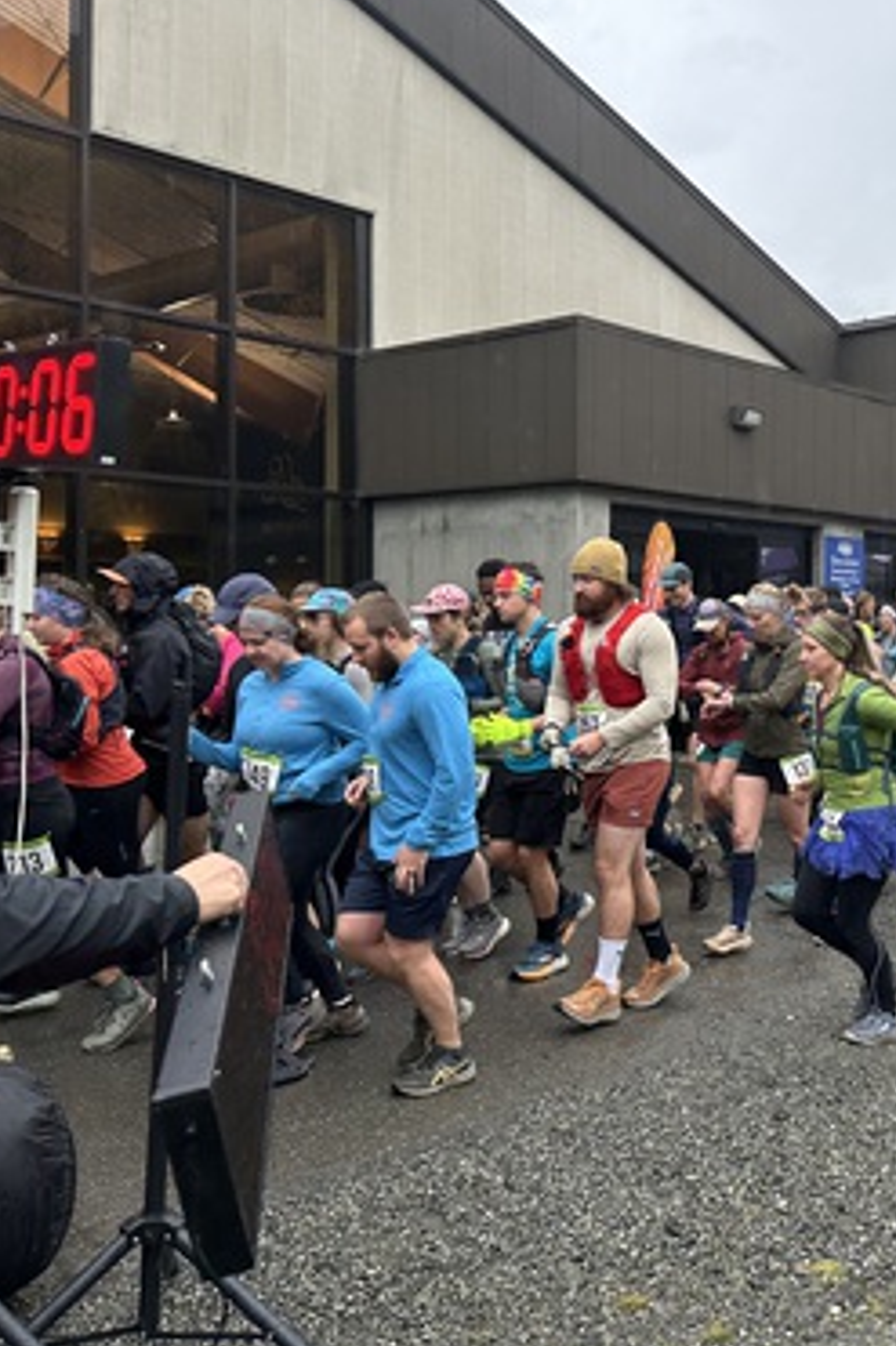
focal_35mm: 37
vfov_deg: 51.9
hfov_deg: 34.7
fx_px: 1383
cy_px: 631
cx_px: 733
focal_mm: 6.86
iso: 80
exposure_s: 1/120
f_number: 1.78
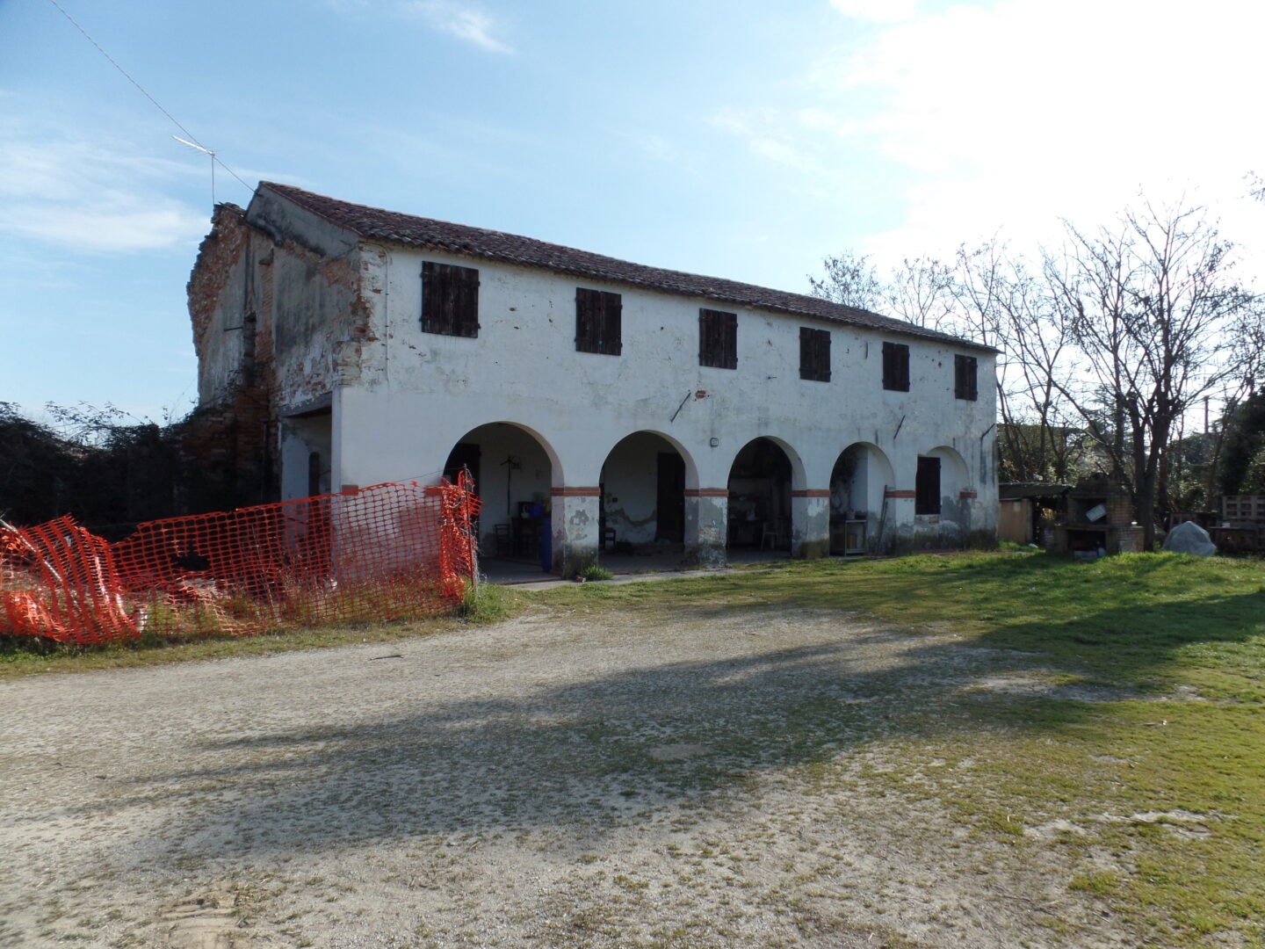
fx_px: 841
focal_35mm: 23
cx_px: 632
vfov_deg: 58.9
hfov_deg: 73.9
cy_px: 474
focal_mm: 4.1
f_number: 3.5
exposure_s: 1/750
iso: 80
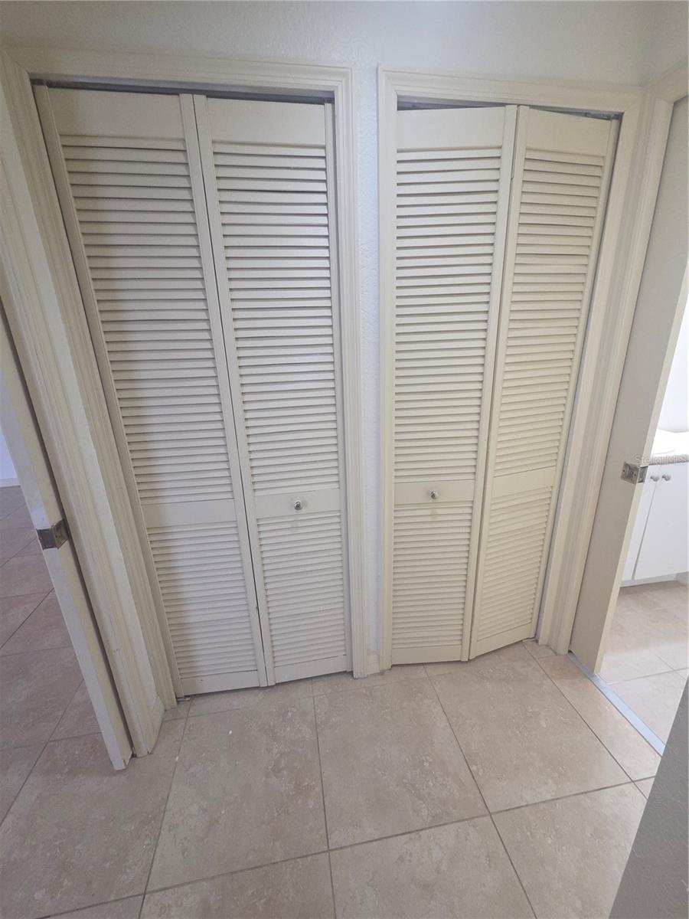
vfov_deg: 106.2
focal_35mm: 13
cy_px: 460
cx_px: 344
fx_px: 345
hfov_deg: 89.9
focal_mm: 2.2
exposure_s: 1/60
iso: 320
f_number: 2.2
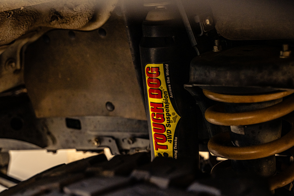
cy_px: 98
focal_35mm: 49
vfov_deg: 27.5
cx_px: 147
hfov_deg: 40.3
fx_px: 400
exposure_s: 1/80
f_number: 4
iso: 1600
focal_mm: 49
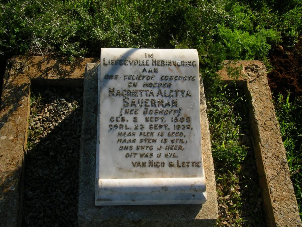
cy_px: 114
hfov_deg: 39.7
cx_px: 151
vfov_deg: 30.3
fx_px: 419
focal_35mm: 48
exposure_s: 1/125
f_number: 7.5
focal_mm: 7.5
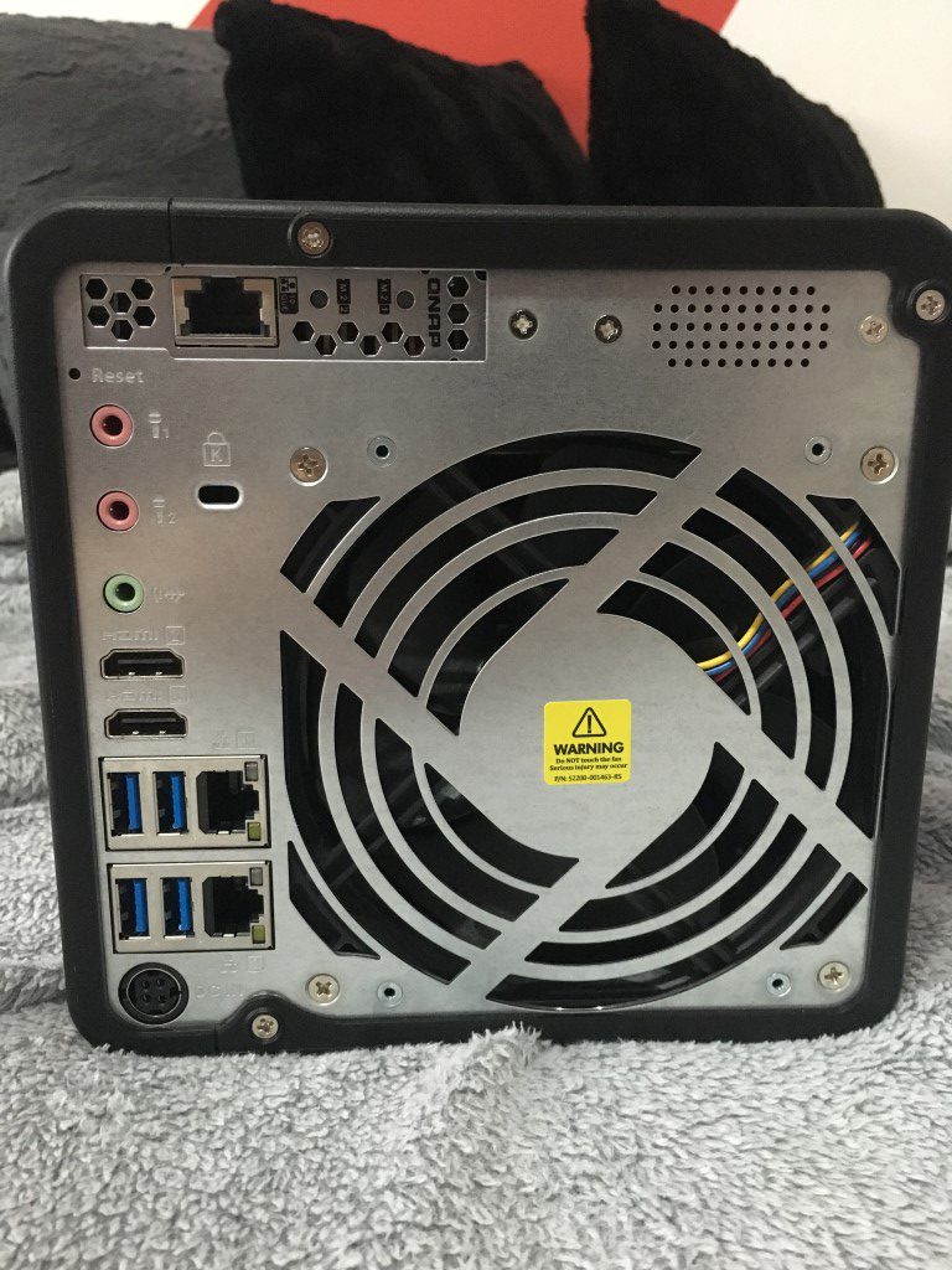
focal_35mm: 29
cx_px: 476
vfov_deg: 61.7
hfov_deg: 48.2
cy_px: 635
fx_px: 1063
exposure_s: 1/17
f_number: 2.2
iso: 320
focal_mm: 4.15
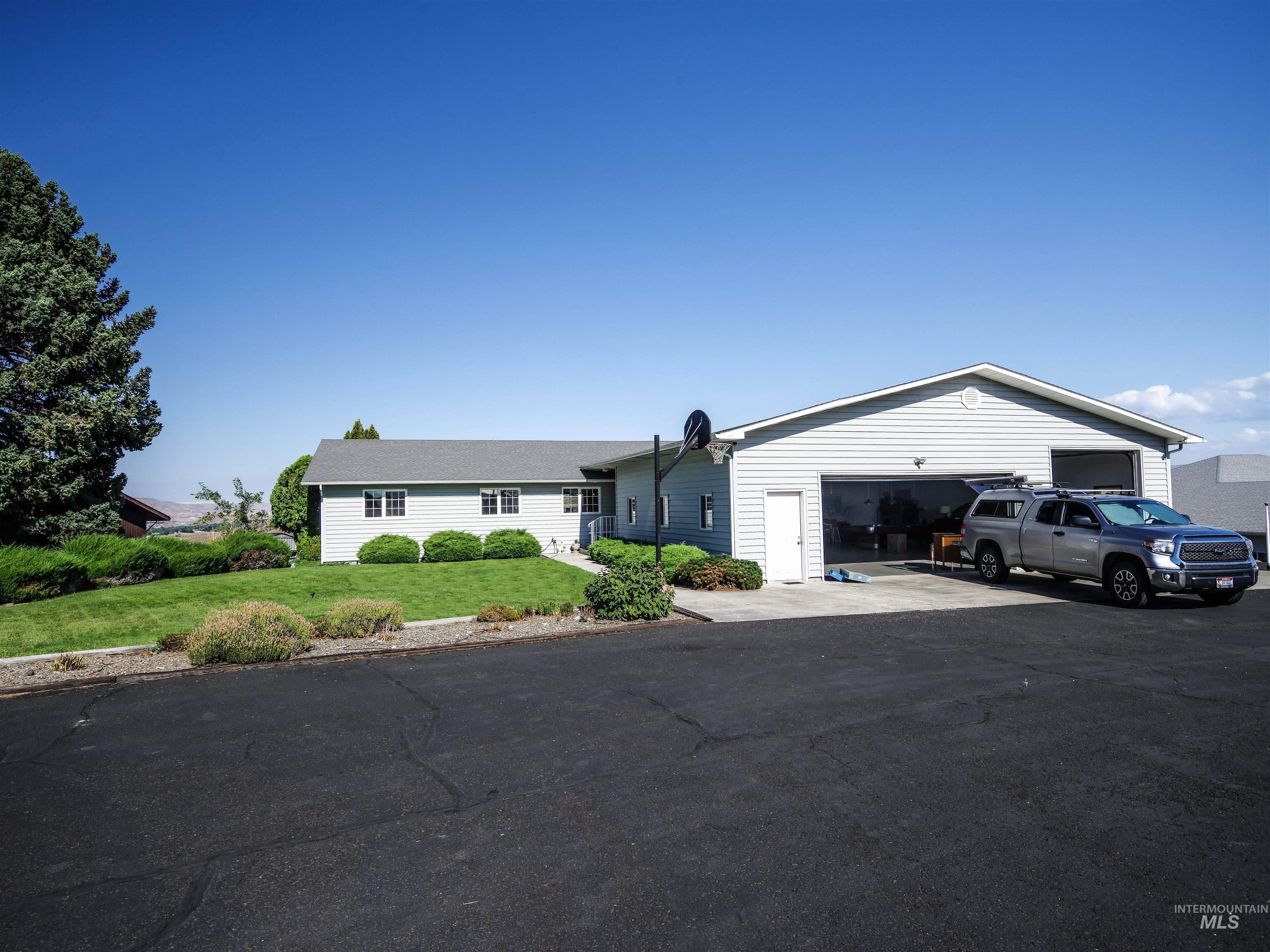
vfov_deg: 68.7
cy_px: 476
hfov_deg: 84.7
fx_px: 697
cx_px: 635
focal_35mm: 19
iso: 200
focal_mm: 25
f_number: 8
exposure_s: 1/160
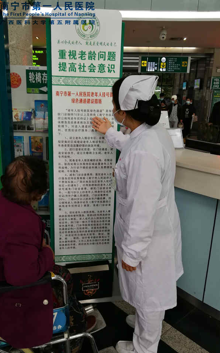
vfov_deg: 64.6
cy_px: 177
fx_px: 278
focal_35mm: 29
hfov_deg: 43.0
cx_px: 91
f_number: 2.2
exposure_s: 1/33.3
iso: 160
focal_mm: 3.95
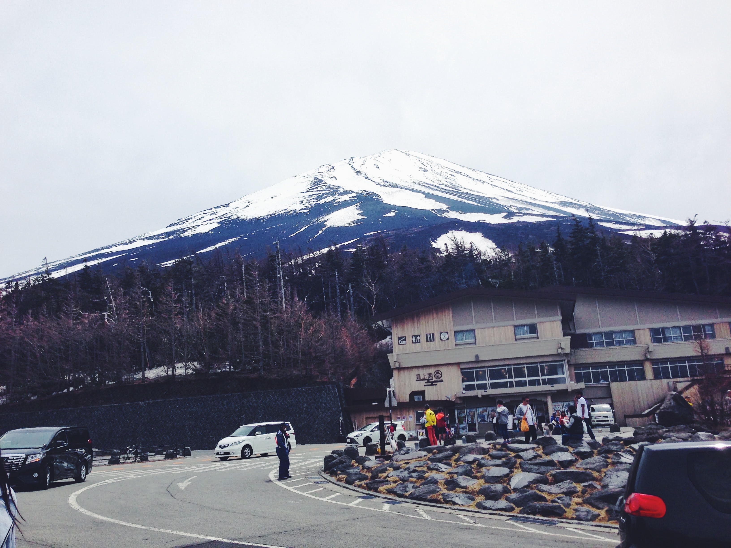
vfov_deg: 42.9
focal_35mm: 33
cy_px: 274
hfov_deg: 55.4
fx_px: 697
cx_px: 366
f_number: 2.4
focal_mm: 4.12
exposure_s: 1/3012
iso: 50
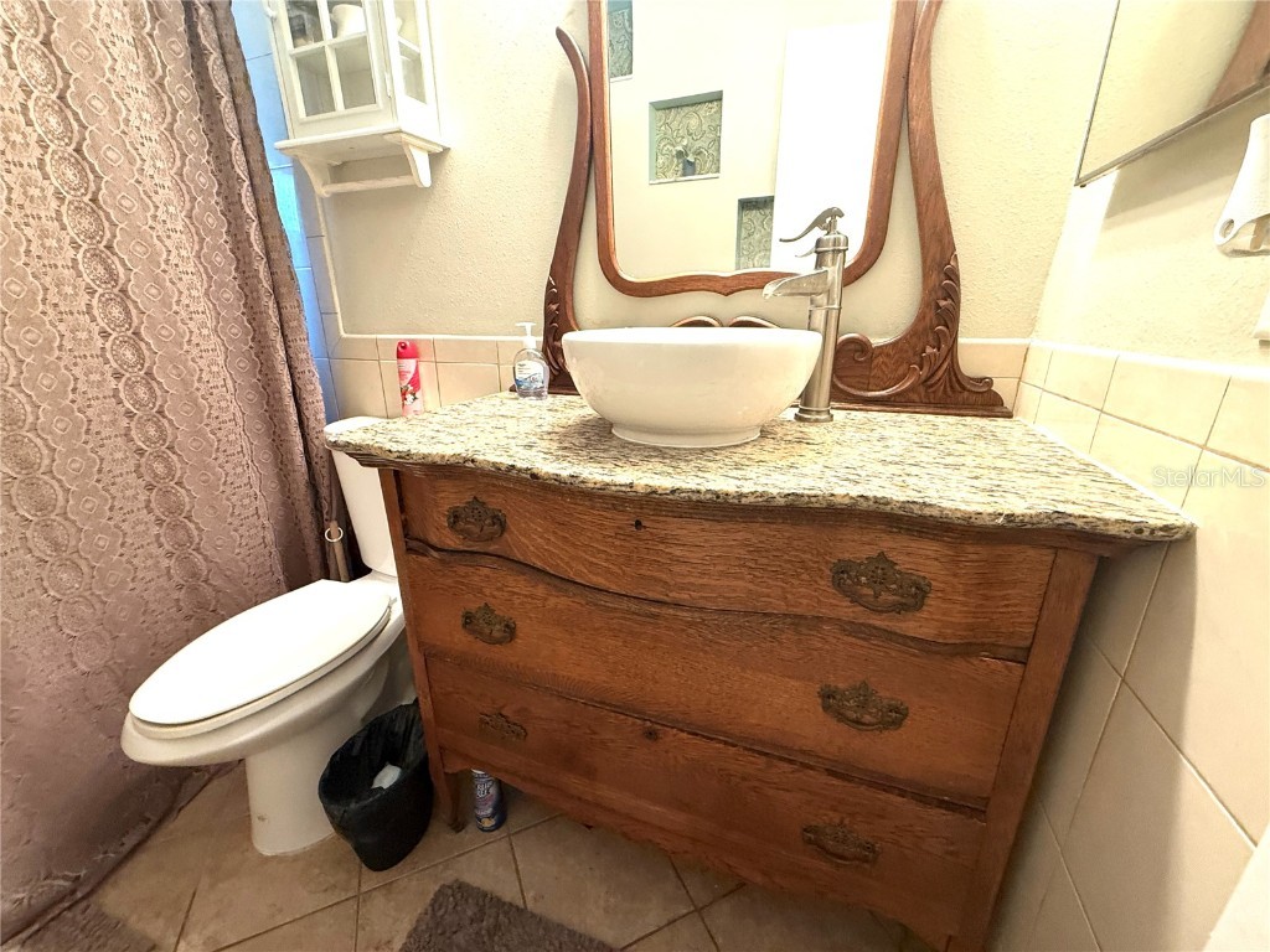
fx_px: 514
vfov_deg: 85.7
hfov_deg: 102.1
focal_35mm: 14
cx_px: 635
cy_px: 476
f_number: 2.2
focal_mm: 2.22
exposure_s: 1/60
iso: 320
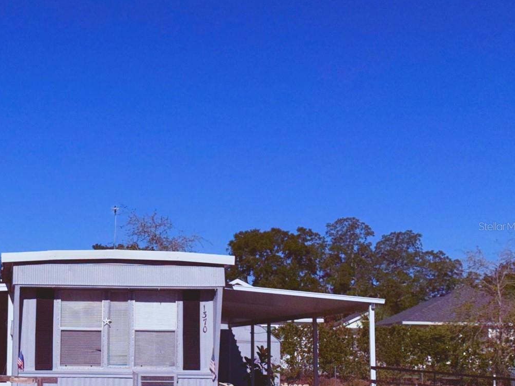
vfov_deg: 19.1
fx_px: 1146
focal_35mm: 77
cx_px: 114
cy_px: 226
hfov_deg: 25.0
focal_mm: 6.76
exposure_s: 1/43478
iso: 50
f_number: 1.78
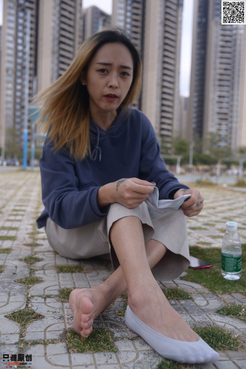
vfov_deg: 54.4
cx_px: 123
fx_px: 358
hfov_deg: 37.9
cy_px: 184
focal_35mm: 35
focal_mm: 35
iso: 400
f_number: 5.6
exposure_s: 1/1600
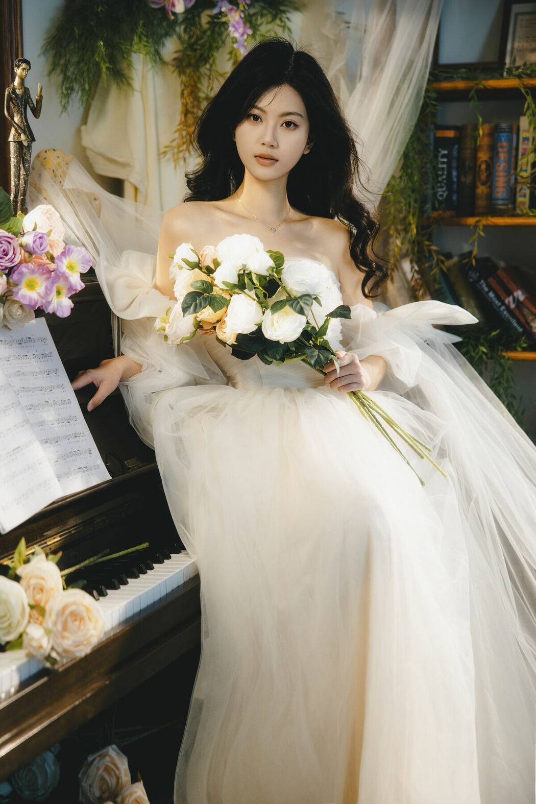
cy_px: 402
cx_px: 268
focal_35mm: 70
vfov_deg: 28.8
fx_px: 1563
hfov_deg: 19.5
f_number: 2.8
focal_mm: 70
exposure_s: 1/125
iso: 250
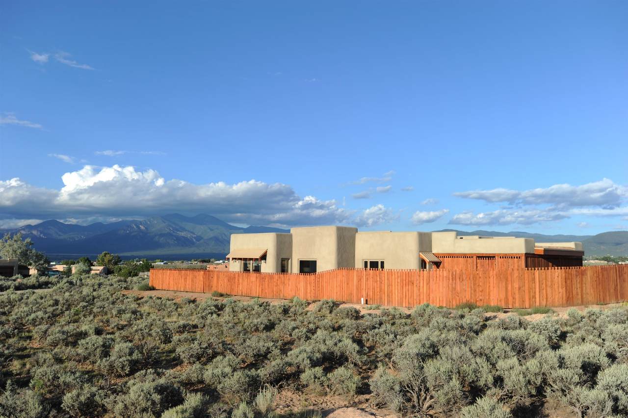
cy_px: 209
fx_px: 610
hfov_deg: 54.5
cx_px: 314
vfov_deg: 37.8
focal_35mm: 35
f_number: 8
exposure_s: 1/250
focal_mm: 35
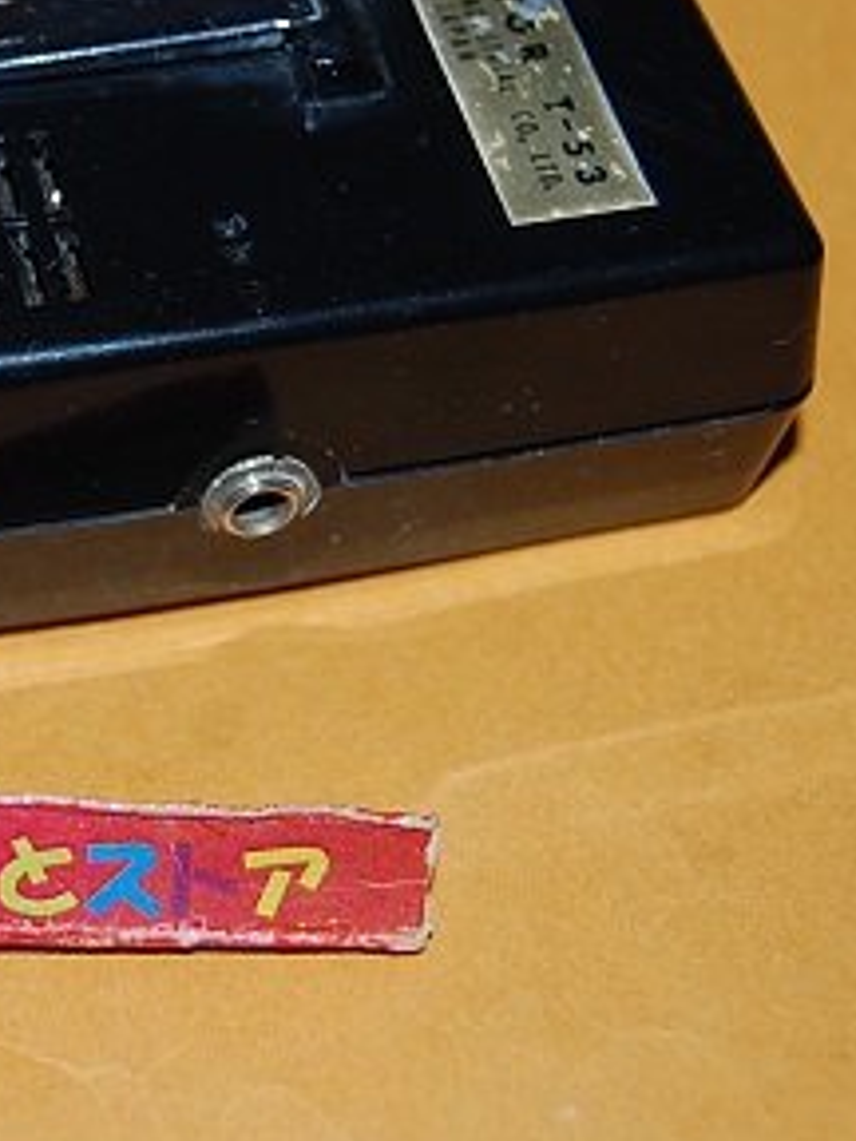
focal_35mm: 96
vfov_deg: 20.4
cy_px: 378
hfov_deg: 15.2
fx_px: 3165
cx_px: 67
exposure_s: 1/60
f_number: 4.2
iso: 320
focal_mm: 30
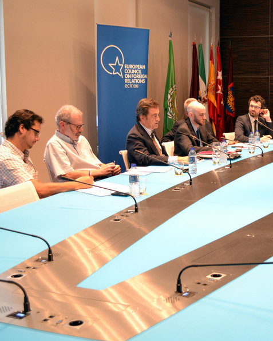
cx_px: 253
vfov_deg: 36.6
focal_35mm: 51
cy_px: 171
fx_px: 515
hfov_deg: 28.4
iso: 640
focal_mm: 24
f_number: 4
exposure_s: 1/15
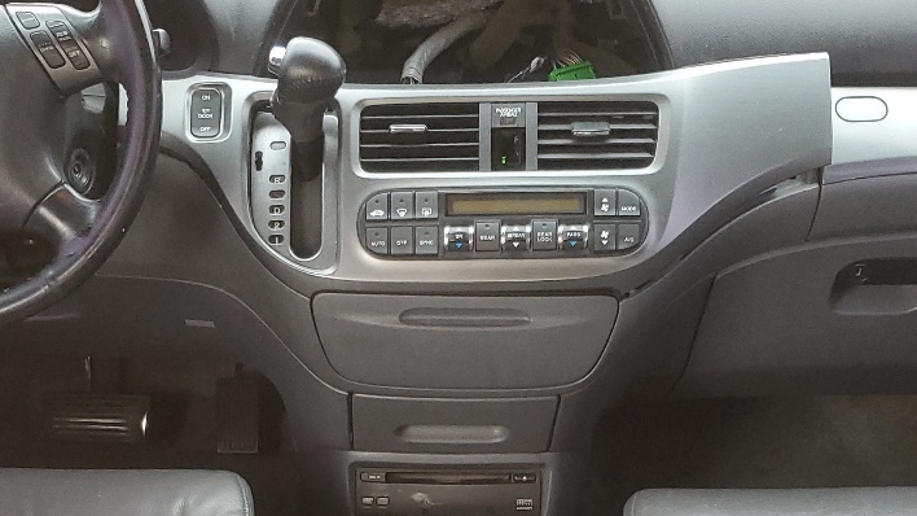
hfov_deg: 32.8
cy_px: 581
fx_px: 1556
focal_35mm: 64
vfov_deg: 18.1
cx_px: 412
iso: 168
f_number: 1.5
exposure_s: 1/50
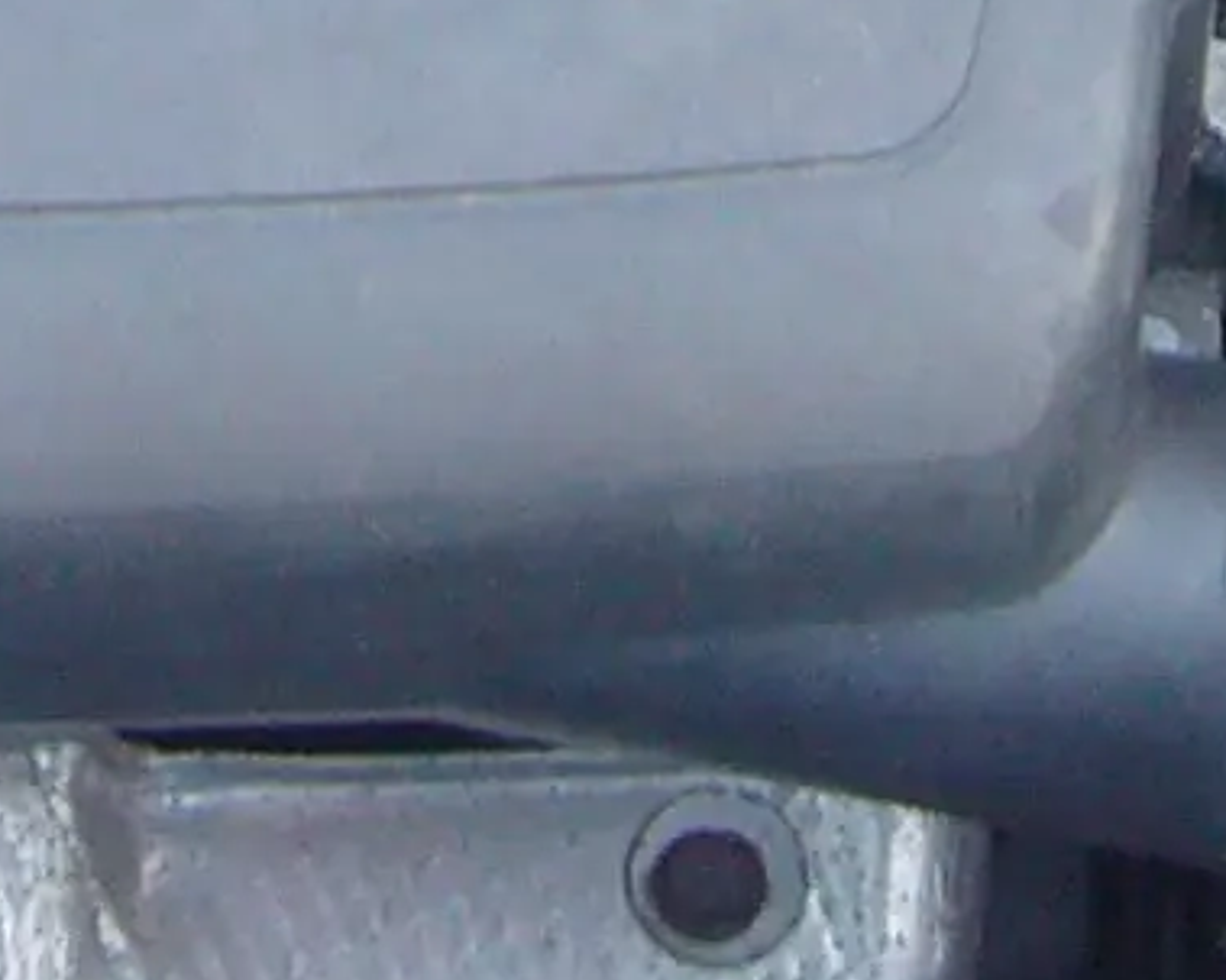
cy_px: -1271
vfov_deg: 7.2
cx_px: 495
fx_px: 7364
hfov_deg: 9.5
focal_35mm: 203
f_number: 2.8
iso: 100
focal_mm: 4.6
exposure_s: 1/25
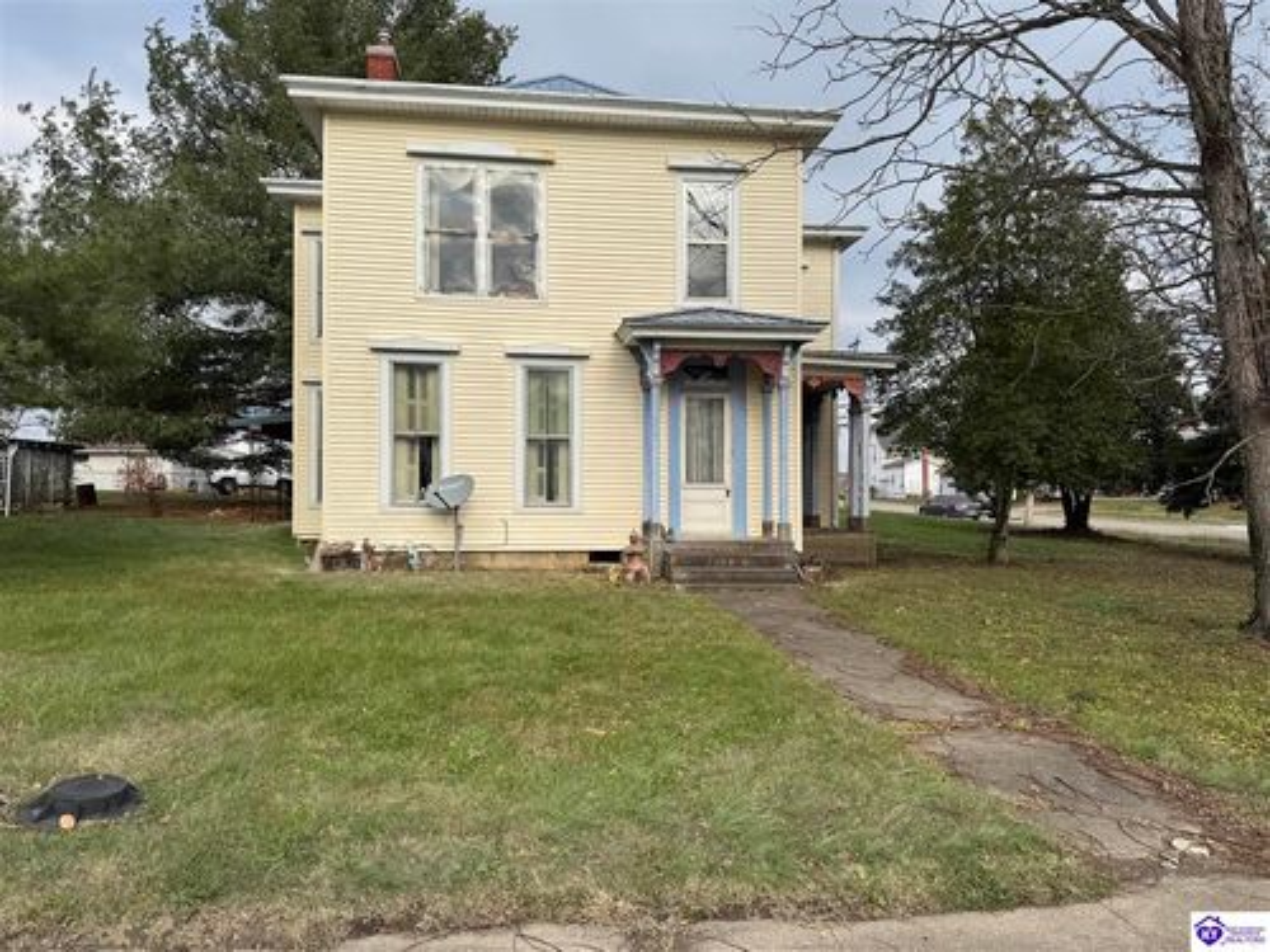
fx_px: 881
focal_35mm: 24
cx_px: 635
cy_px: 476
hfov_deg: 71.6
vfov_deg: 56.8
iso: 80
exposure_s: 1/3597
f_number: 1.78
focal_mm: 6.76
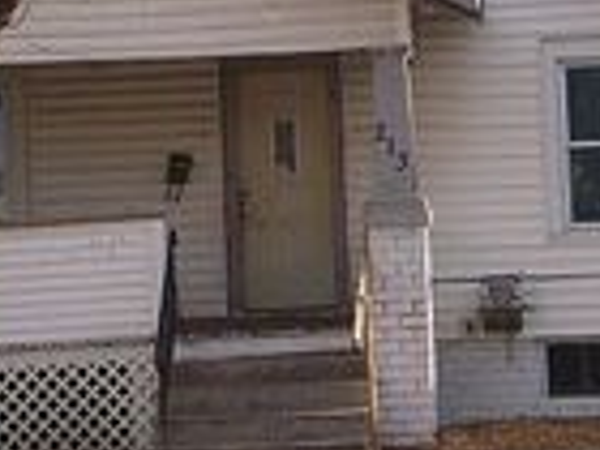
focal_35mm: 158
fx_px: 2739
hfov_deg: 12.5
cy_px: 141
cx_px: 351
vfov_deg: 9.4
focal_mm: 11.3
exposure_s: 1/320
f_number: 4.4
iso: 64
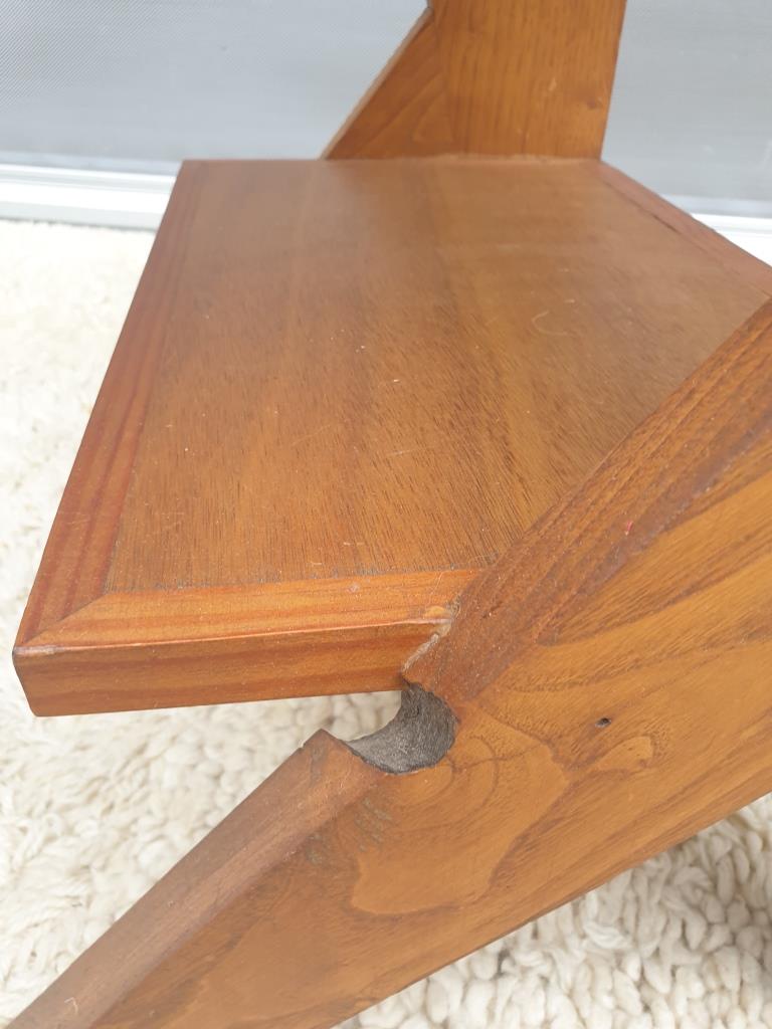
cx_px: 386
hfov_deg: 53.1
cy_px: 514
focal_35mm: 26
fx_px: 773
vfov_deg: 67.3
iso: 100
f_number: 2.4
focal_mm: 4.3
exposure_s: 1/50
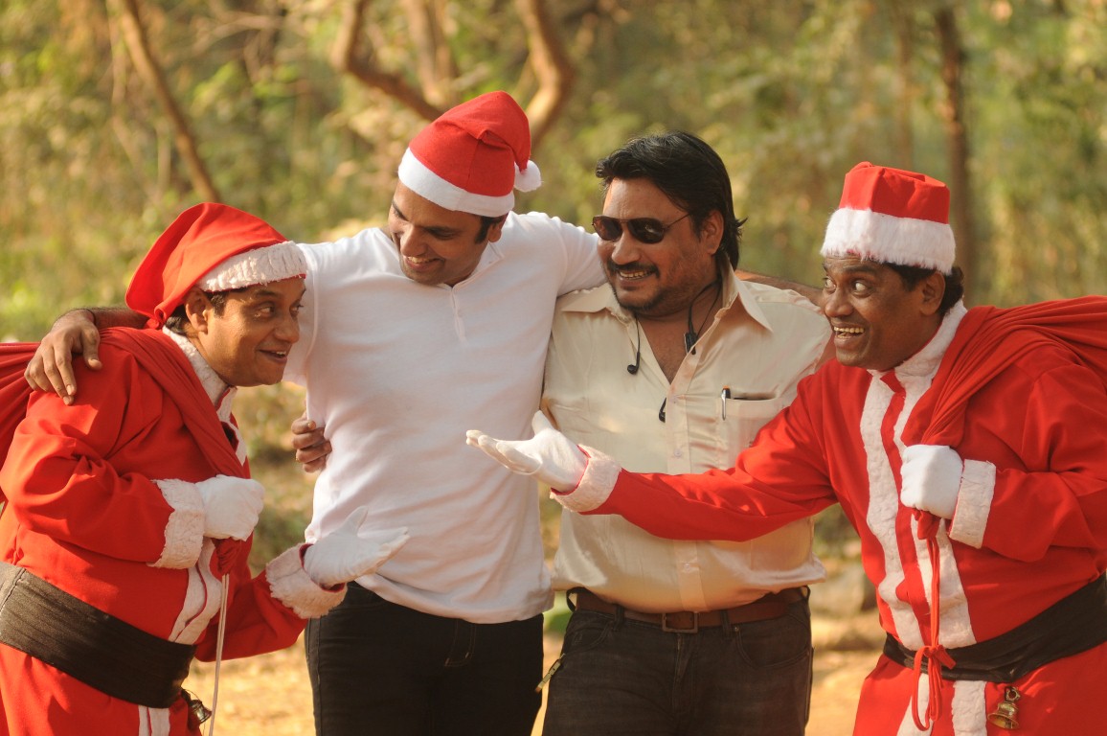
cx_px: 554
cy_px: 368
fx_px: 3686
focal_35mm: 120
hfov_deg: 17.1
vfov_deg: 11.4
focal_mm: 80
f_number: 2.8
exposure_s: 1/640
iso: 400
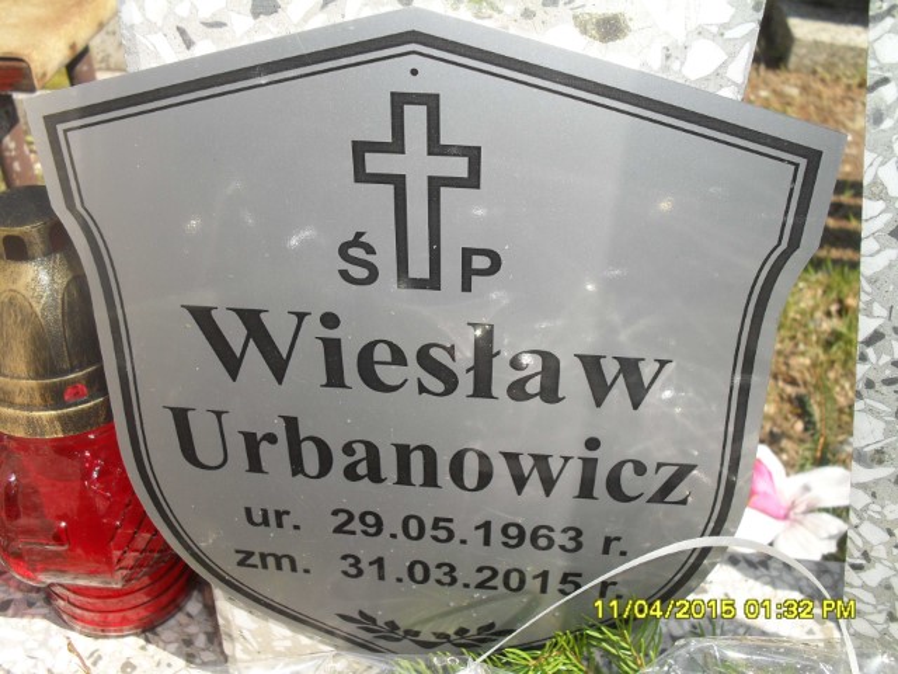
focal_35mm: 35
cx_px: 449
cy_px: 337
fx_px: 908
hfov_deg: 52.6
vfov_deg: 40.7
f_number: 3.2
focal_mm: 6.3
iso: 100
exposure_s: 1/750
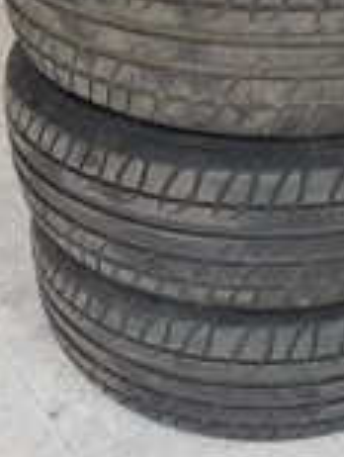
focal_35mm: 62
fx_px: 819
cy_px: 125
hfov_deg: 23.3
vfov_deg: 30.7
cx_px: 291
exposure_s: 1/118
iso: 1052
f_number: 1.68
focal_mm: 6.9
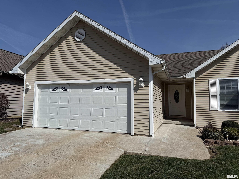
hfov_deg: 71.6
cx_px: 120
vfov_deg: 56.8
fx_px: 166
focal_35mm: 24
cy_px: 90
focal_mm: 6.76
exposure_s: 1/10309
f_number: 1.78
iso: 80
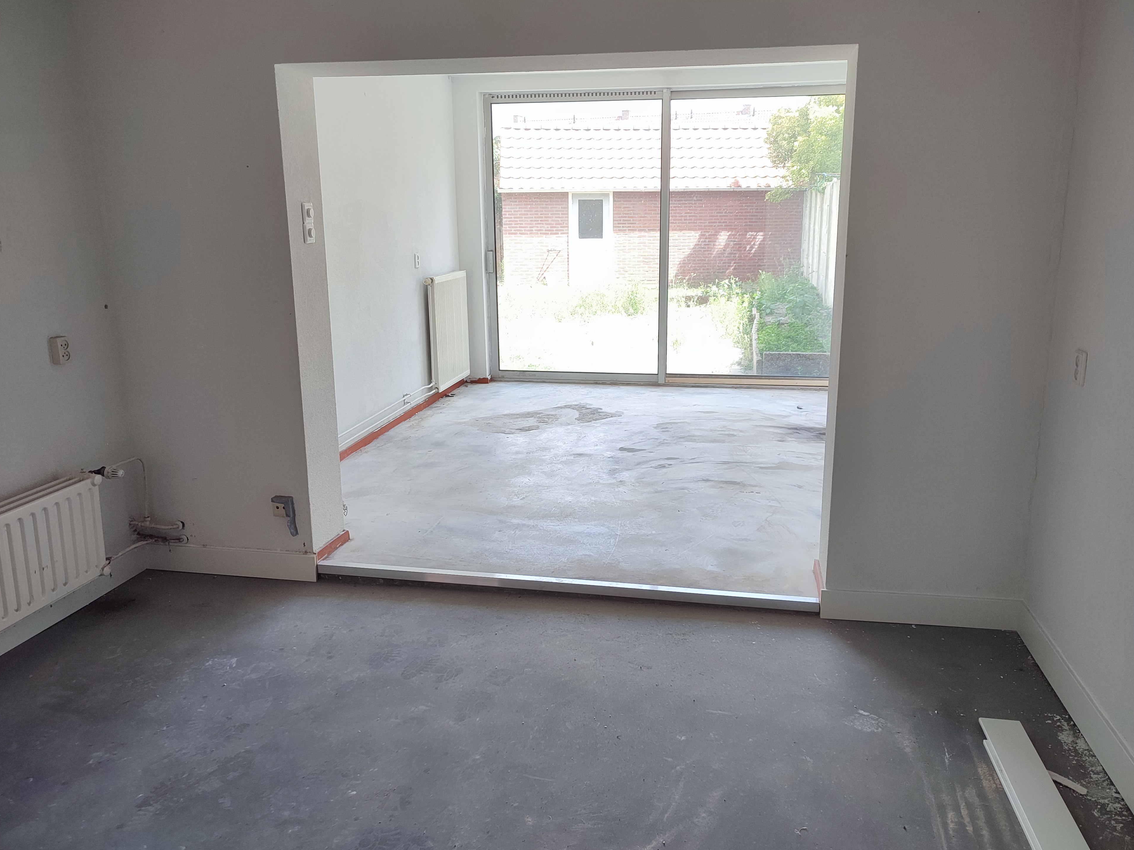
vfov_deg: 53.1
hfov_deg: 67.3
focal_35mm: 26
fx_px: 852
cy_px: 416
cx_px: 581
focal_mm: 6.04
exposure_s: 1/100
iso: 92
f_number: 1.9
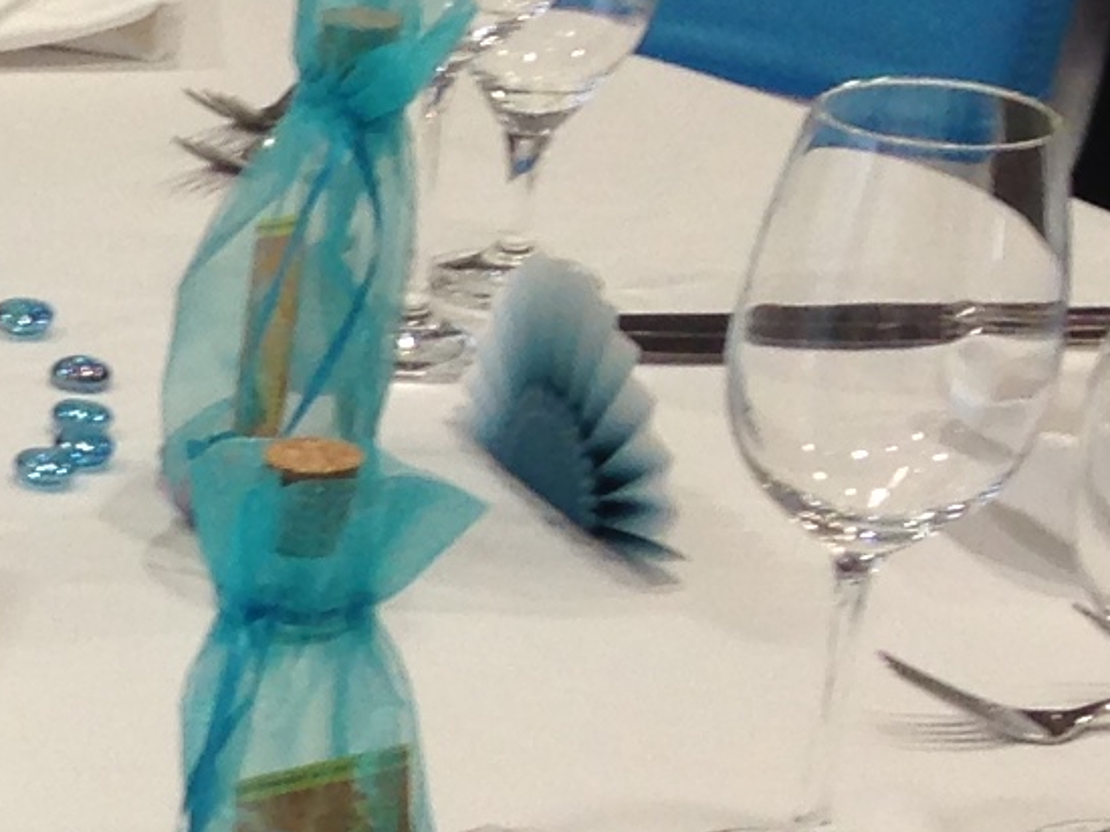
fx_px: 6282
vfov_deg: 7.5
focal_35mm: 196
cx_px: -1386
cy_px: 1103
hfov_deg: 9.2
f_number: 2.4
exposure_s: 1/24
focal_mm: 4.12
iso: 50
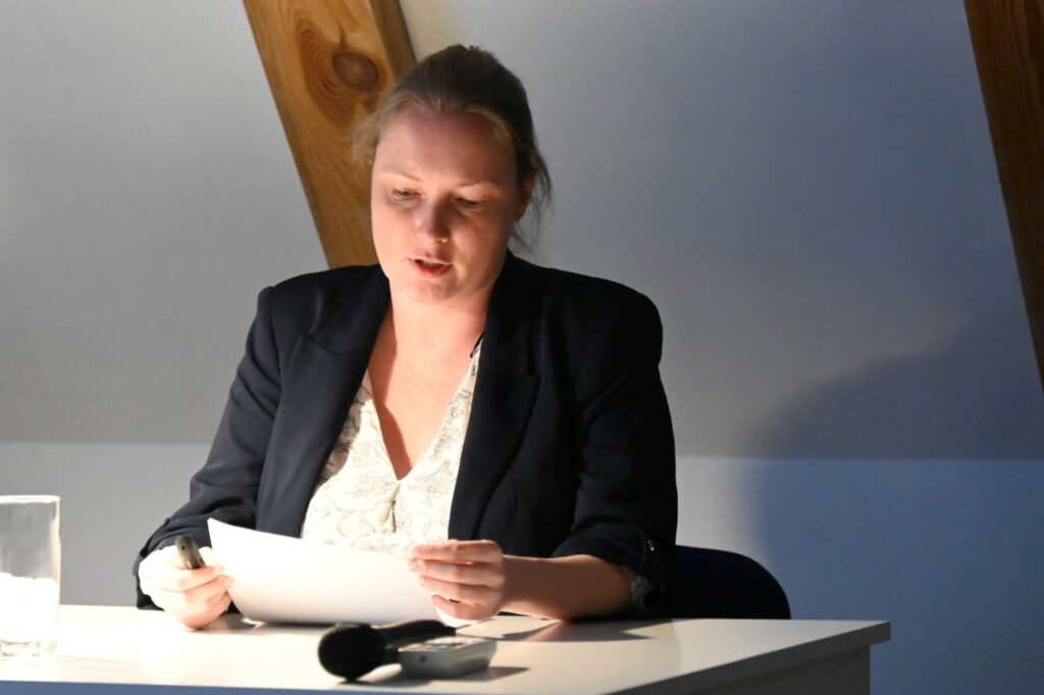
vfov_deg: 8.8
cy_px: 348
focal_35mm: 155
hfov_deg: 13.3
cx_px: 522
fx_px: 4491
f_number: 6.3
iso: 20000
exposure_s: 1/60
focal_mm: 155
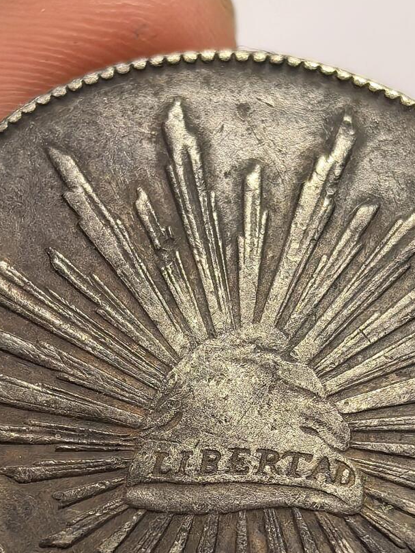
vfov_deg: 16.3
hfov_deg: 12.3
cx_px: 249
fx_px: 1917
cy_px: 436
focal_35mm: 120
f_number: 2
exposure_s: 1/100
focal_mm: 6.98
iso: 250
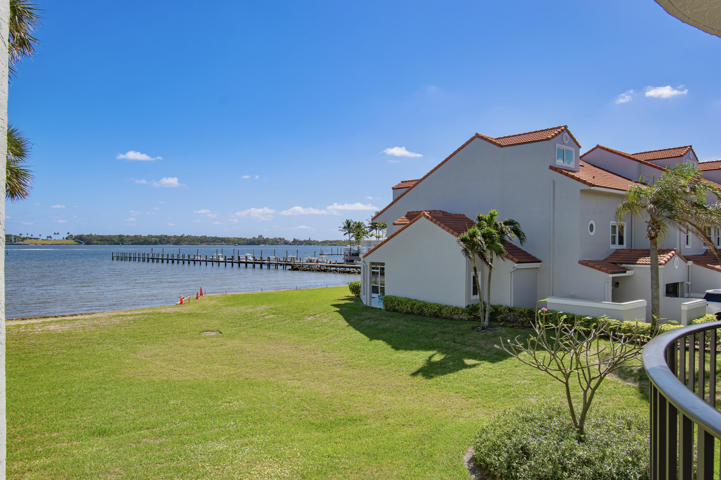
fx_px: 481
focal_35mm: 24
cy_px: 240
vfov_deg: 53.1
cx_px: 360
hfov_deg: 73.8
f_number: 10
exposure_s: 1/400
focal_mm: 16
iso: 200
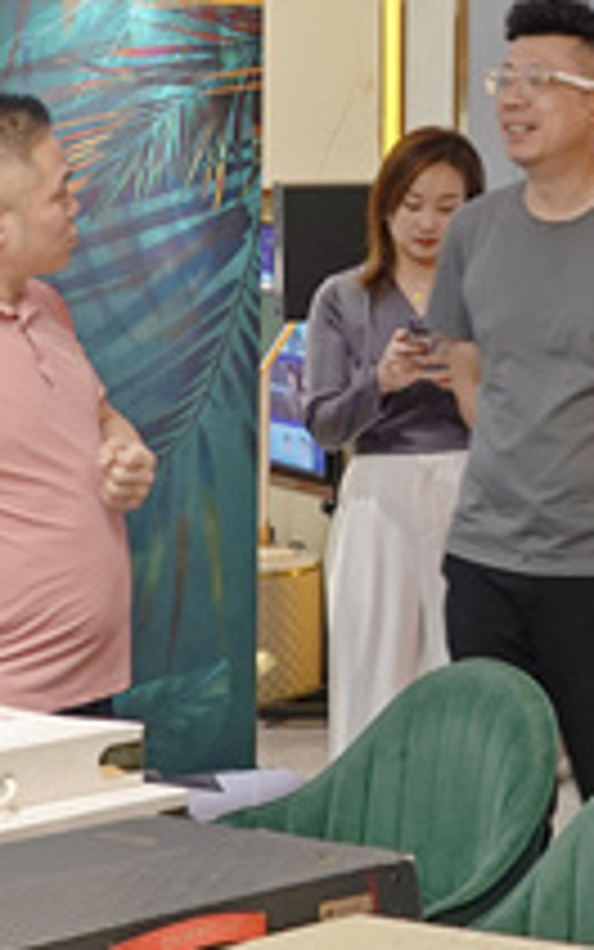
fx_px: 2252
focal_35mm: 87
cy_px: 131
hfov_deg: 14.9
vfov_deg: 23.3
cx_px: 518
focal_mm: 11.03
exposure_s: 1/30
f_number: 2.8
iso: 100
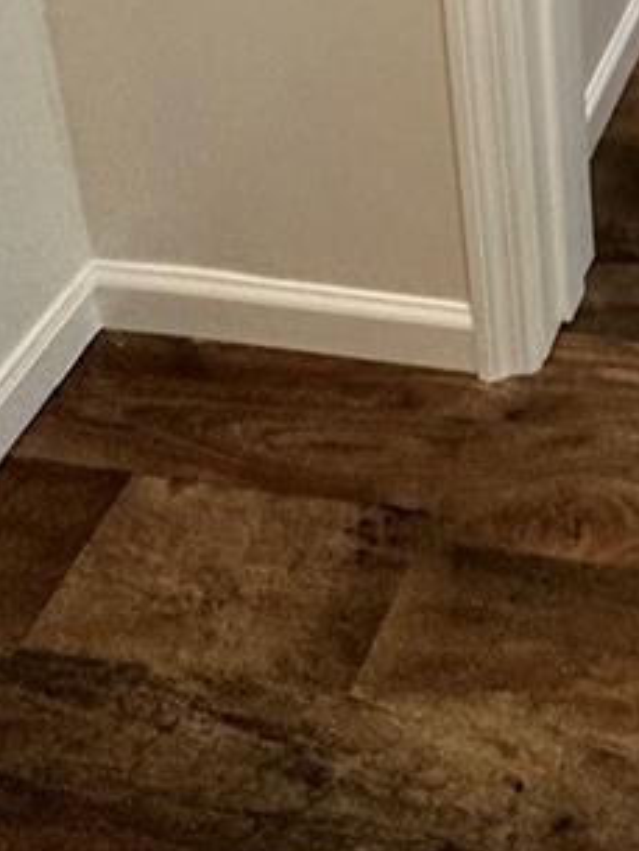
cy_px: -792
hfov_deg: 20.3
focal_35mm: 55
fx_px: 1353
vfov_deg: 20.2
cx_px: 1097
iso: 250
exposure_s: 1/120
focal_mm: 2.22
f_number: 2.2
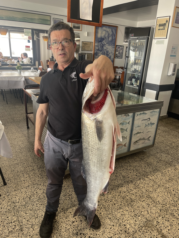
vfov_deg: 69.4
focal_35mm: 25
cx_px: 90
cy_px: 119
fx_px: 172
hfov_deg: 54.9
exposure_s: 1/100
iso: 80
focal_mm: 5.1
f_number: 1.6
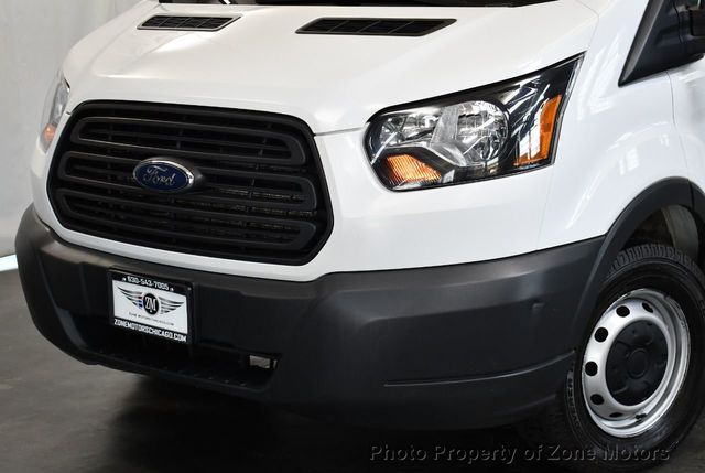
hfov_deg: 28.8
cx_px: 352
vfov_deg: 19.5
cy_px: 236
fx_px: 1373
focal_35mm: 70
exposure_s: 1/160
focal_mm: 35
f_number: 4.5
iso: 800
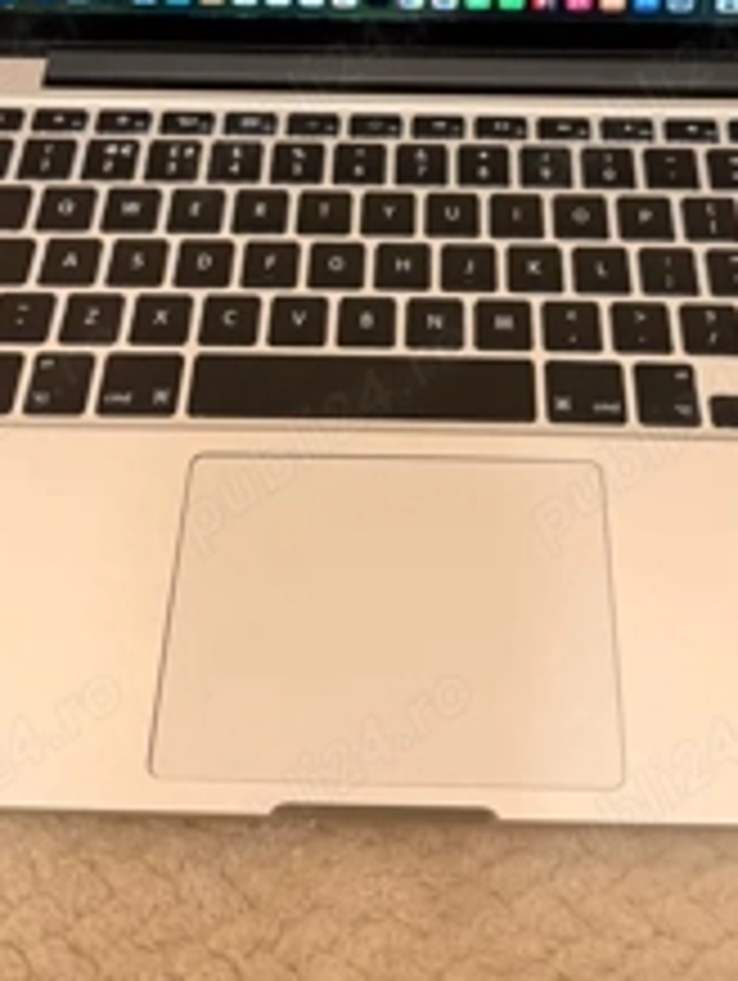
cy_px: 135
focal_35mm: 44
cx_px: 414
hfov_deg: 32.9
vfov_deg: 40.3
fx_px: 1248
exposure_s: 1/50
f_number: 1.78
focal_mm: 6.76
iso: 400
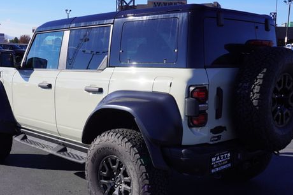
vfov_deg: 29.1
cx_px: 143
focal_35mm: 46
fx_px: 374
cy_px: 122
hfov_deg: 42.8
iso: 100
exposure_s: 1/160
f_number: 10
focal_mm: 22
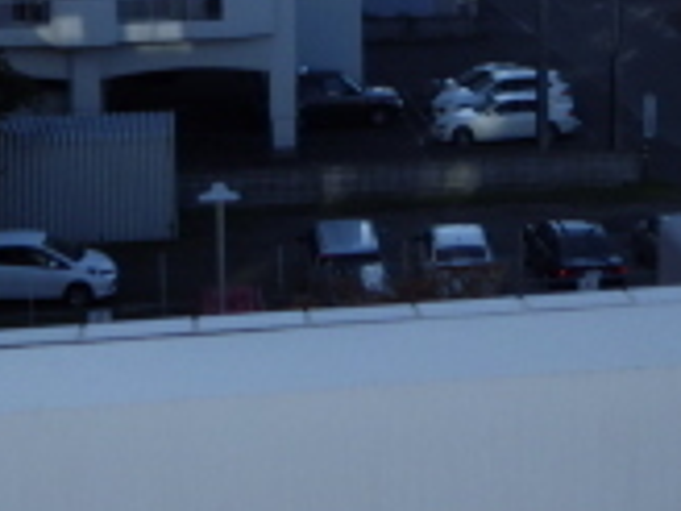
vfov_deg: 16.4
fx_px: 1692
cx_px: 428
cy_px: -129
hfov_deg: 22.7
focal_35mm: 86
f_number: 3.1
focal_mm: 4
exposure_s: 1/1000
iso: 100
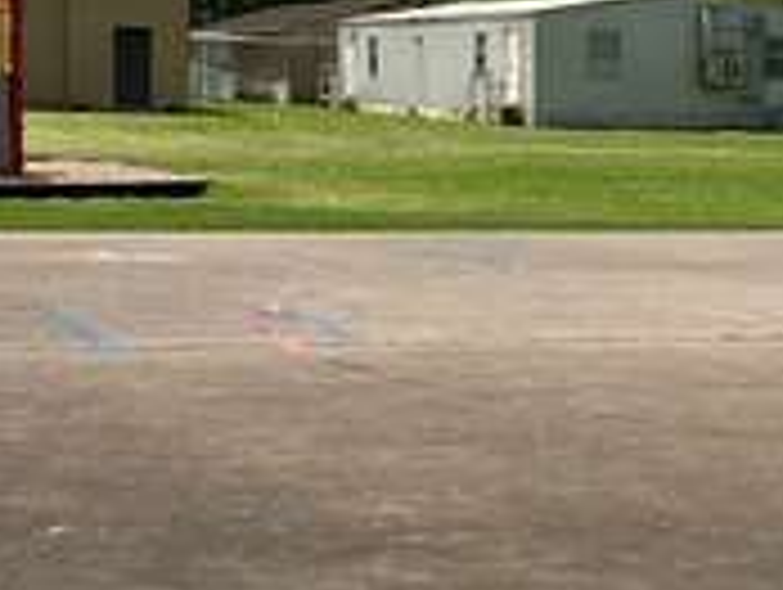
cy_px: 356
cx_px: 664
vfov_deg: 13.4
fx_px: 2514
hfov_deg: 17.5
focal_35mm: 111
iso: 25
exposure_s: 1/2653
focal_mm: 4.15
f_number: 2.2
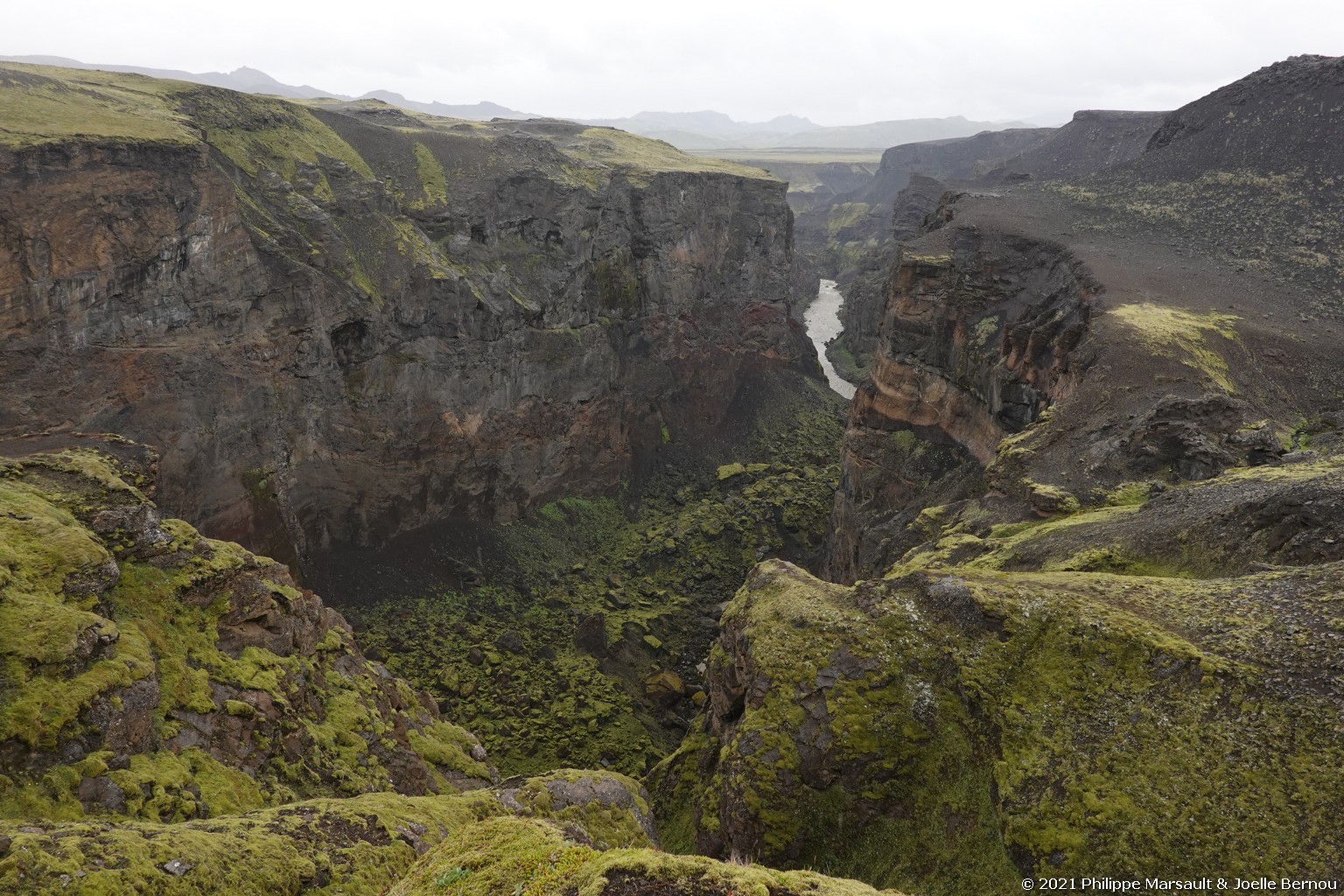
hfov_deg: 73.7
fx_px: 896
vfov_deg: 53.1
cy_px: 448
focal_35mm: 24
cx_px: 672
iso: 250
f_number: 4
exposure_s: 1/400
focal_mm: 9
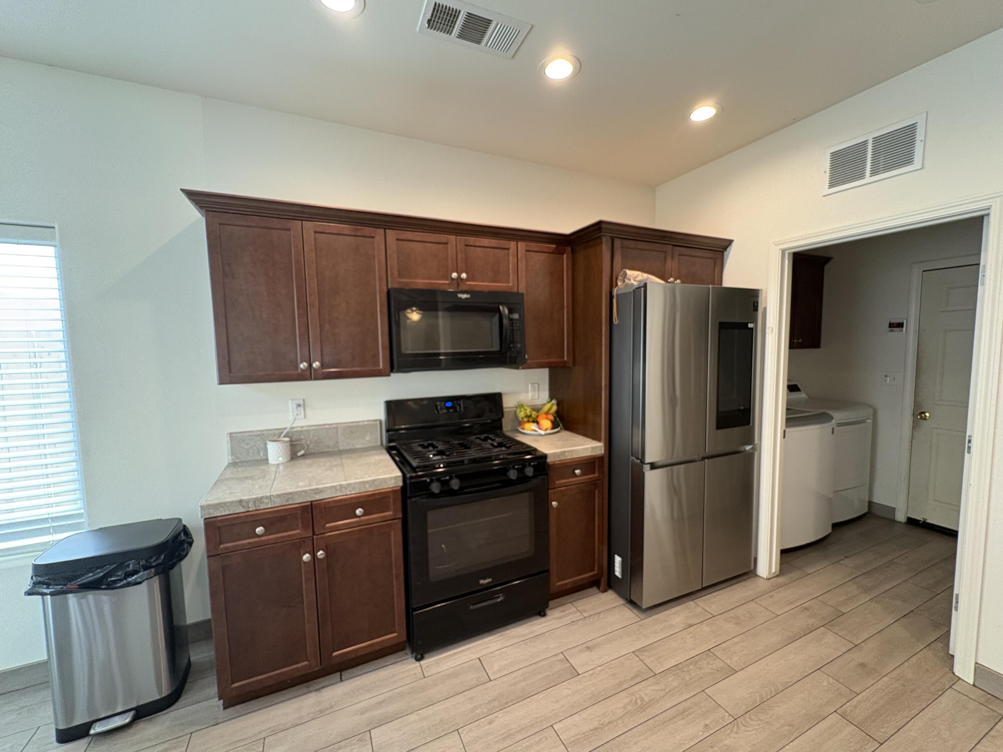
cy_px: 376
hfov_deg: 102.1
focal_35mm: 14
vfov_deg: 85.7
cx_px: 502
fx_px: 406
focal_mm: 2.22
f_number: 2.2
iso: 250
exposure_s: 1/60
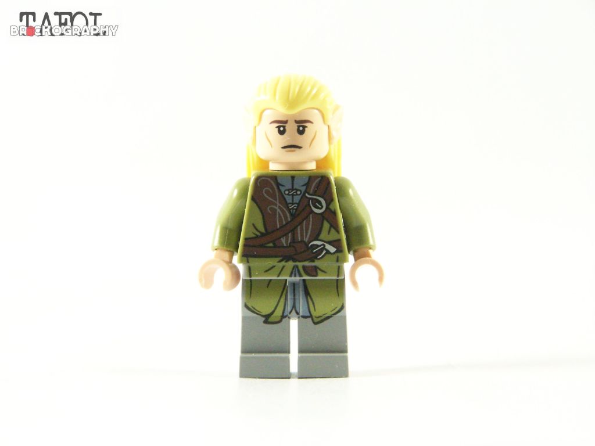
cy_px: 223
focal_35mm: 128
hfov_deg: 15.4
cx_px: 298
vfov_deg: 11.6
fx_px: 2200
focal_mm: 21.2
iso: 400
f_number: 3.6
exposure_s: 1/60
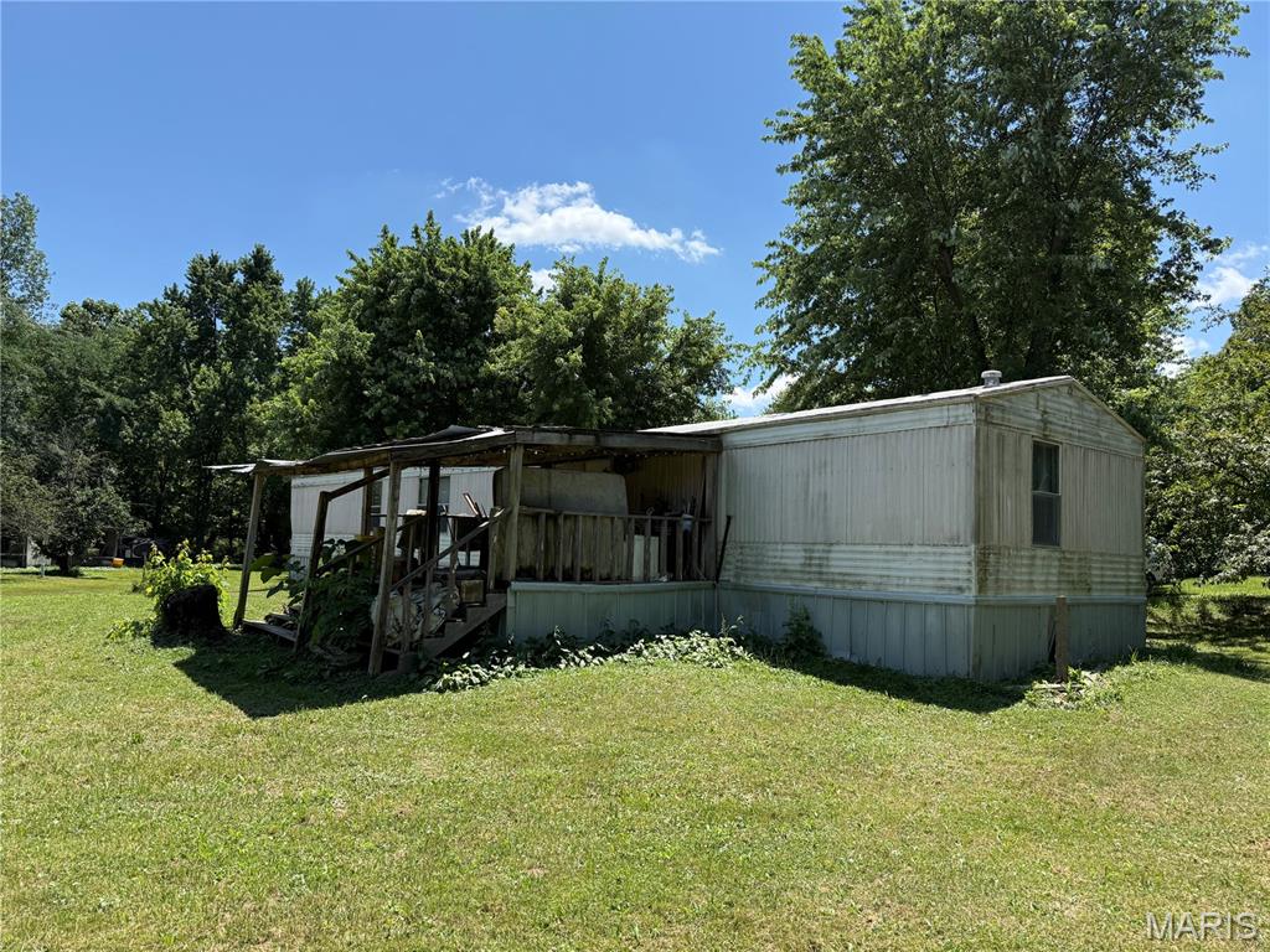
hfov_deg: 71.6
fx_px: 881
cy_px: 476
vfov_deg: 56.8
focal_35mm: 24
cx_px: 635
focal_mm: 6.76
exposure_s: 1/3953
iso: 100
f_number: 1.78
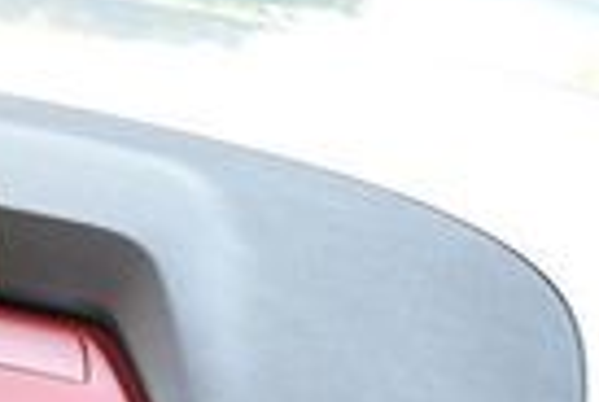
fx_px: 2801
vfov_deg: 8.0
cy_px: 655
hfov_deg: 10.8
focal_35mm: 168
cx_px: -721
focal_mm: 18
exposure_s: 1/160
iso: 800
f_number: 3.5
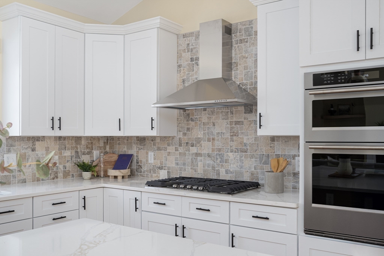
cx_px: 192
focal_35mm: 33
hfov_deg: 57.2
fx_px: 352
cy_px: 128
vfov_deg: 40.0
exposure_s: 1/200
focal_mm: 22
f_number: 7.1
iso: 640
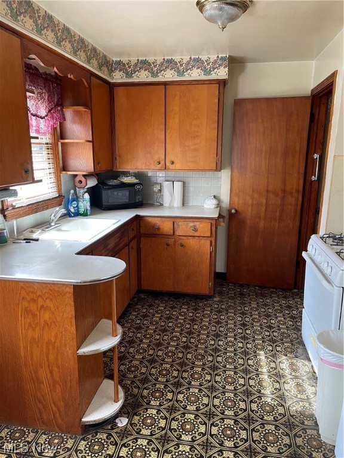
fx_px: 345
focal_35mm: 26
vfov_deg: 67.3
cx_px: 172
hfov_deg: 53.1
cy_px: 229
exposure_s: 1/61
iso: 125
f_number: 1.6
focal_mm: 5.1
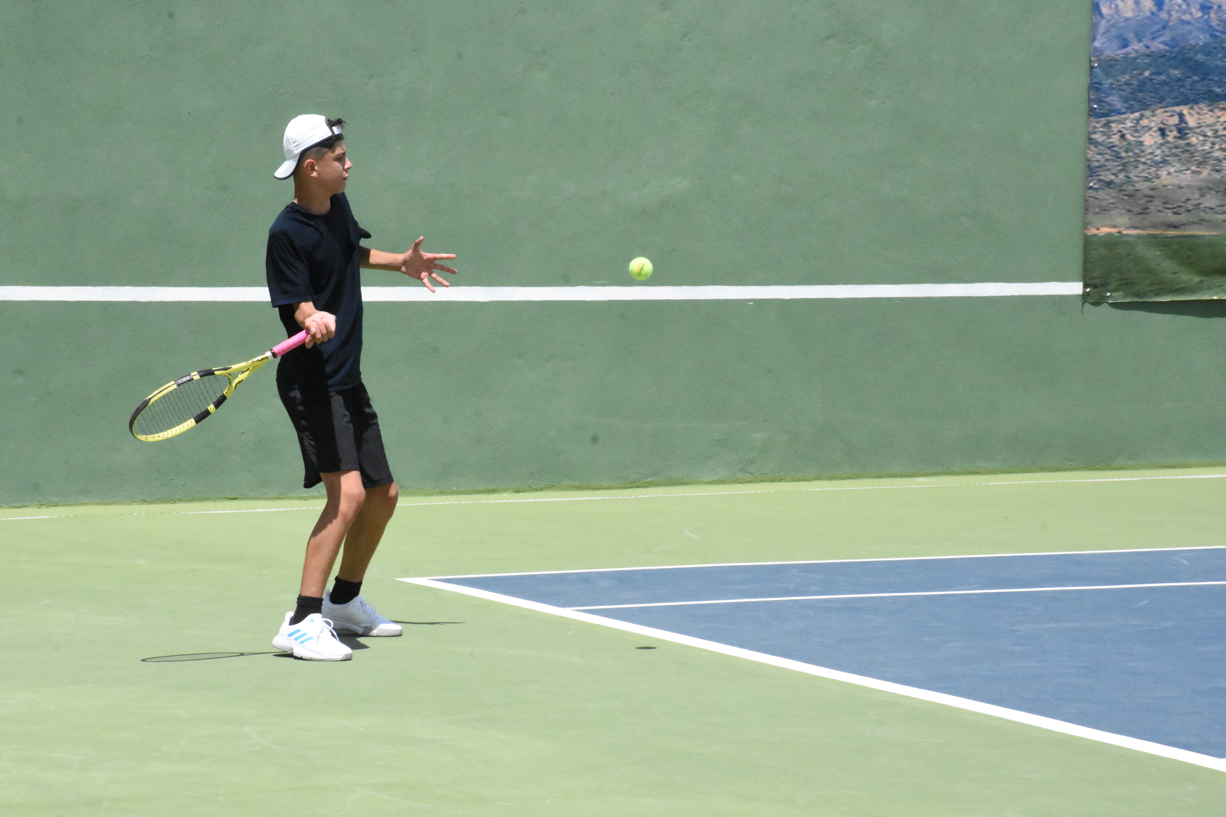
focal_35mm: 112
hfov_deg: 18.2
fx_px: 3831
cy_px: 408
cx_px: 613
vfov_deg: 12.2
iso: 8000
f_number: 18
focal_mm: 75
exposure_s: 1/5000
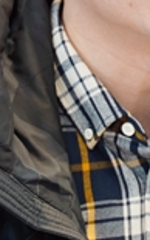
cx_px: 187
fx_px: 1801
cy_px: 41
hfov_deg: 4.8
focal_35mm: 276
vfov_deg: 7.6
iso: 800
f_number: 2.8
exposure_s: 1/60
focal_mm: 52.3
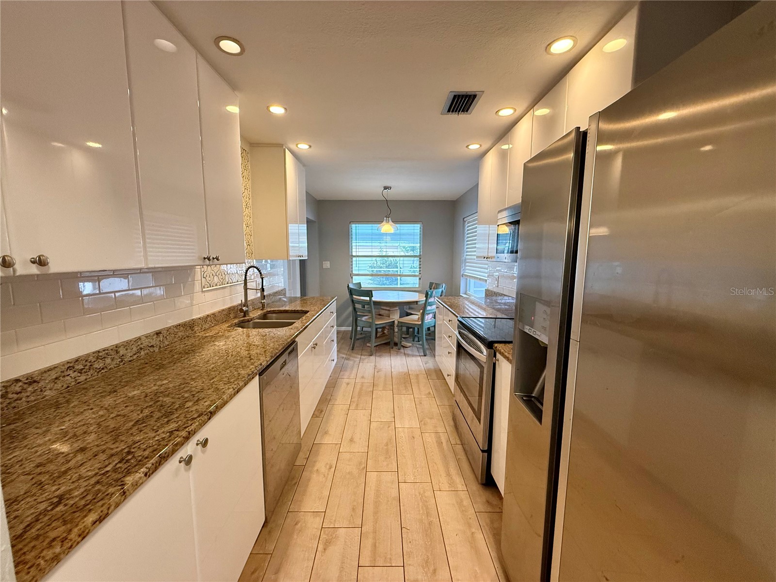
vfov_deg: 85.7
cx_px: 388
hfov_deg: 102.1
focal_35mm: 14
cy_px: 291
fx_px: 314
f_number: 2.2
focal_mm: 2.22
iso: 320
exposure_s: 1/120
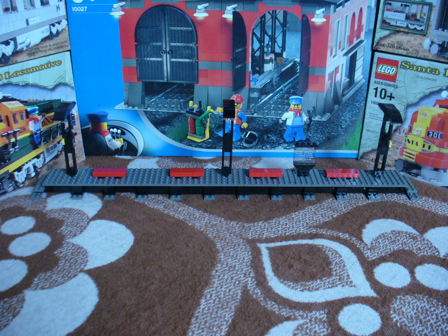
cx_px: 224
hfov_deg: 50.1
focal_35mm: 37
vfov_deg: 38.7
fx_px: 479
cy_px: 168
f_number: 2.8
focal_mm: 6.1
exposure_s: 1/10
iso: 200
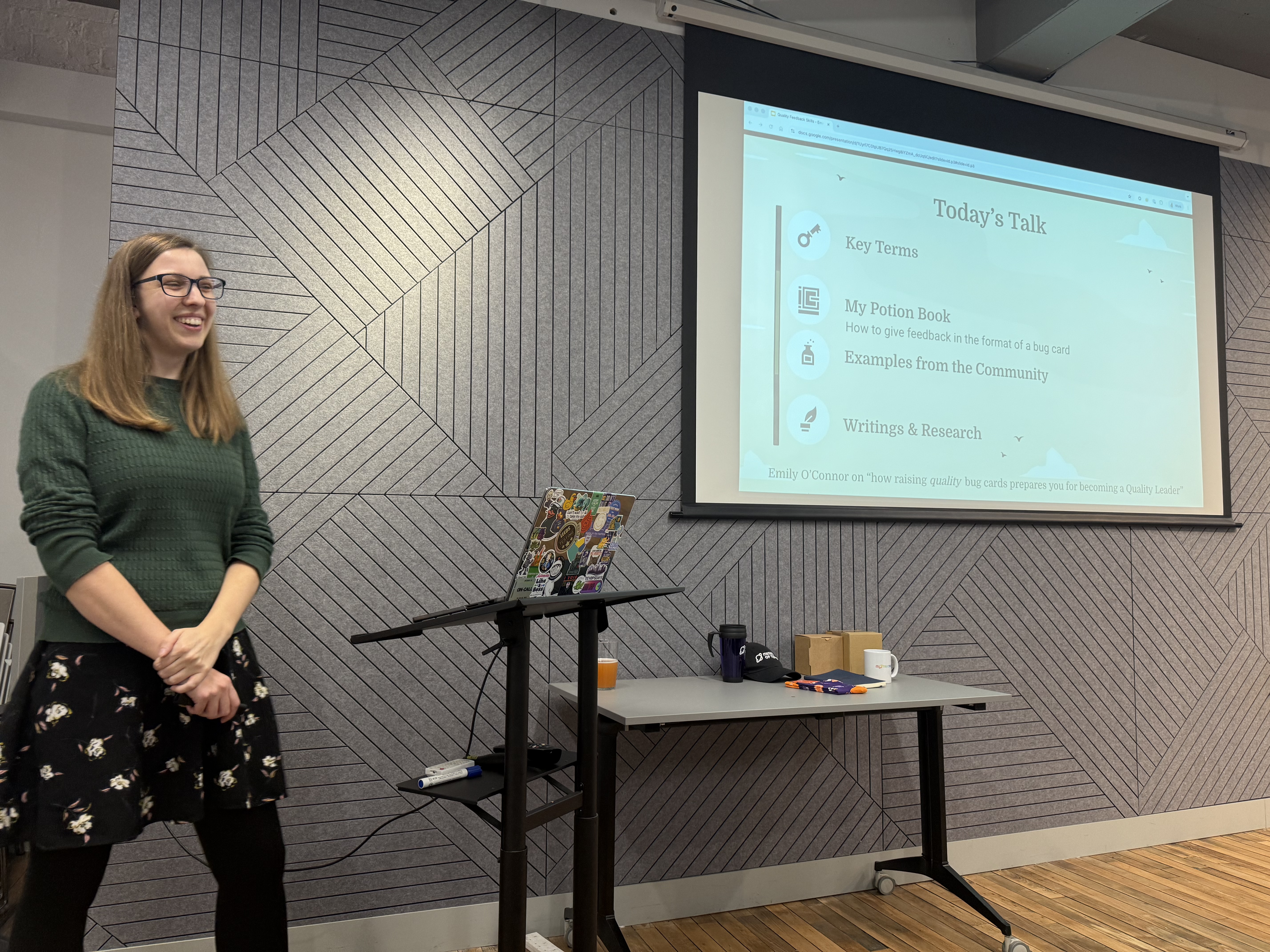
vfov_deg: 56.8
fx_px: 881
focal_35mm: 24
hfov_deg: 71.6
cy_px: 476
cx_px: 635
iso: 125
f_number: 1.78
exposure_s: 1/50
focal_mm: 6.76
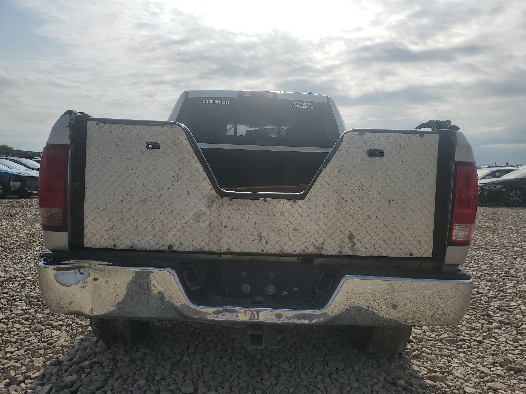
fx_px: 395
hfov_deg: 67.3
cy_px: 197
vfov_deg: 53.1
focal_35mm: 26
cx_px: 263
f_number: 1.5
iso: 50
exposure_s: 1/10000
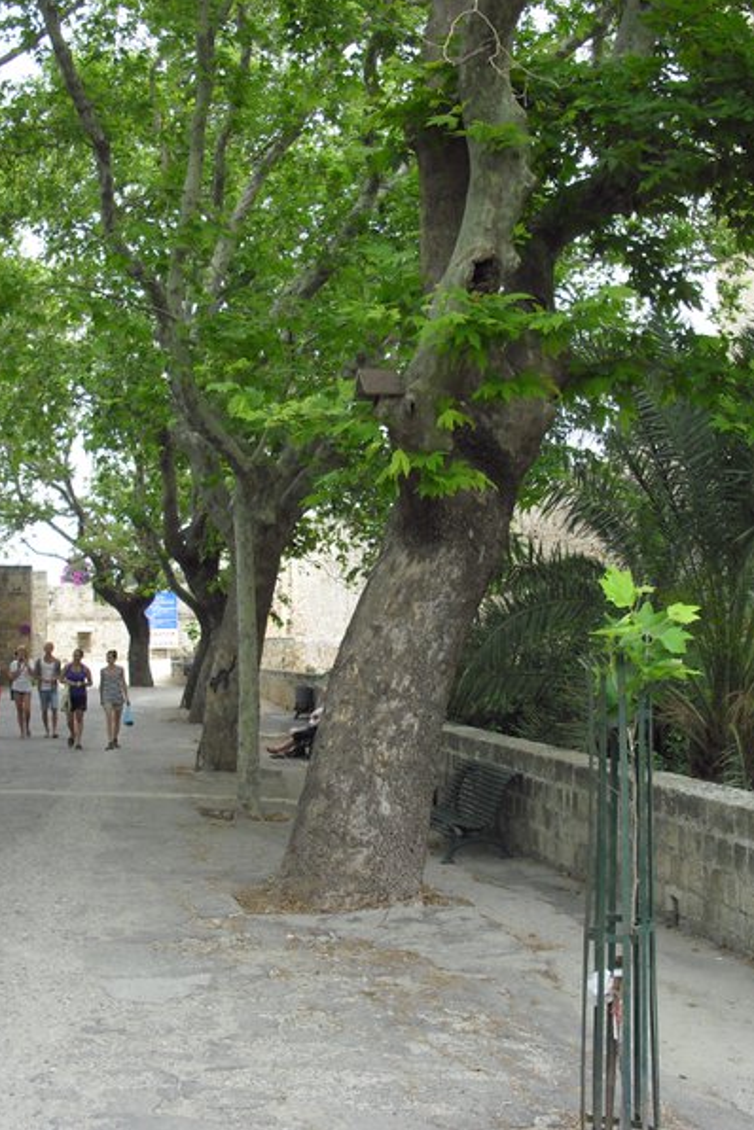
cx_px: 358
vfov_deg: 37.5
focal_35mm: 53
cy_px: 564
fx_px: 1665
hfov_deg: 25.5
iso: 100
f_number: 2.8
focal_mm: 6.2
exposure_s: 1/320
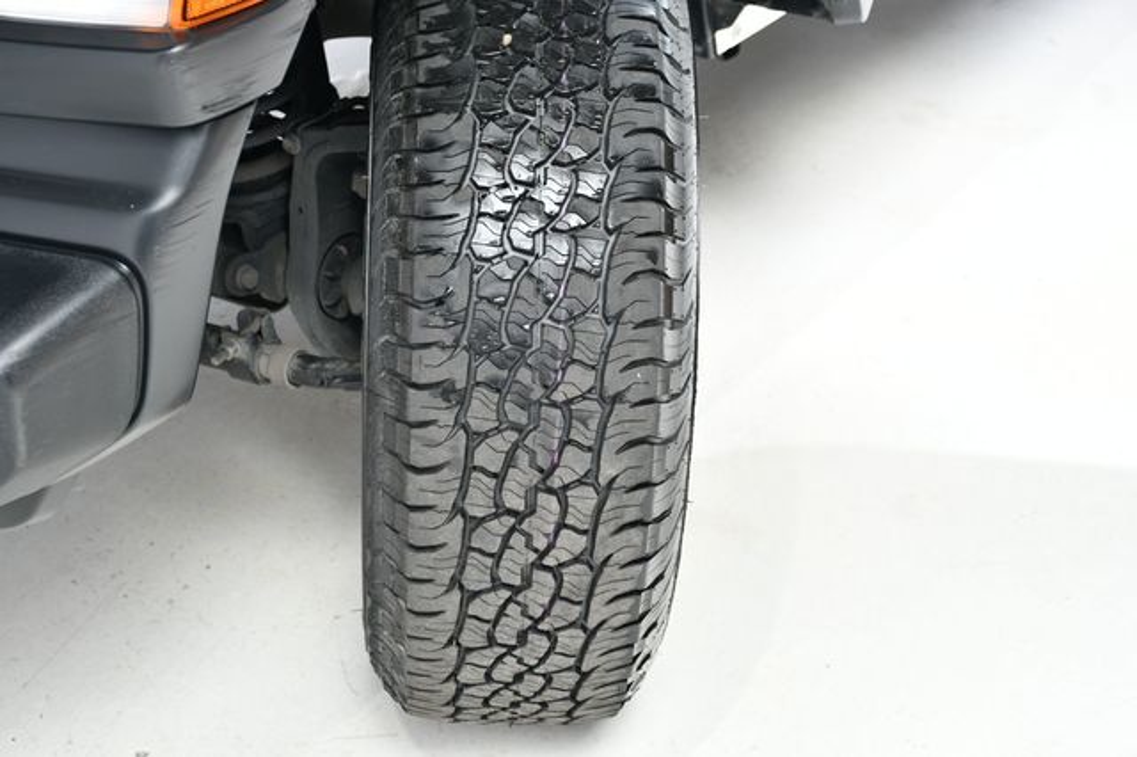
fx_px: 1989
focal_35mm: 63
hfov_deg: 31.9
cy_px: 378
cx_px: 568
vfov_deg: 21.5
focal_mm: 42
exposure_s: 1/160
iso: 100
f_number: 4.5
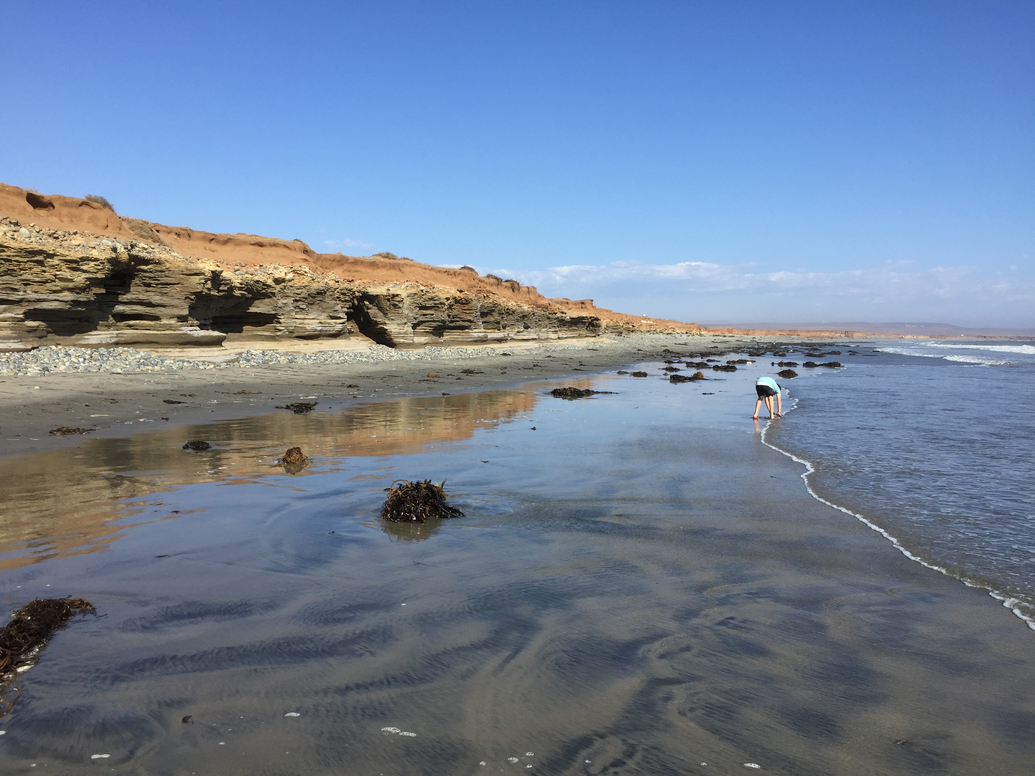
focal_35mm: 29
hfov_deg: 61.7
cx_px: 518
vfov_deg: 48.2
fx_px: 867
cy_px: 388
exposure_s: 1/2326
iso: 32
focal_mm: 4.15
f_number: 2.2
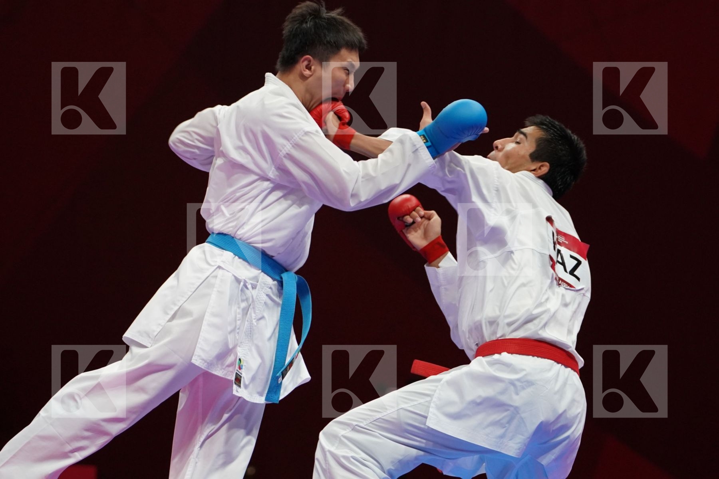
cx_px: 360
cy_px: 240
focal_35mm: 327
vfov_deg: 4.2
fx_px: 6530
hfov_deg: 6.3
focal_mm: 218
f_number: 4
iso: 2500
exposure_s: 1/1000
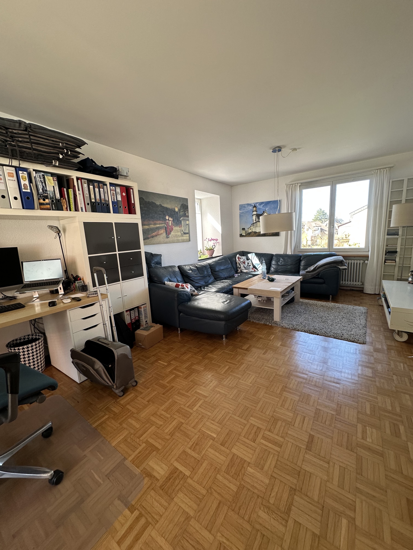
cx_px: 206
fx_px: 223
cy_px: 275
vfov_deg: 102.1
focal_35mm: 14
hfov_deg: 85.7
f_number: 2.2
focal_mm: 2.22
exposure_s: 1/99
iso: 100
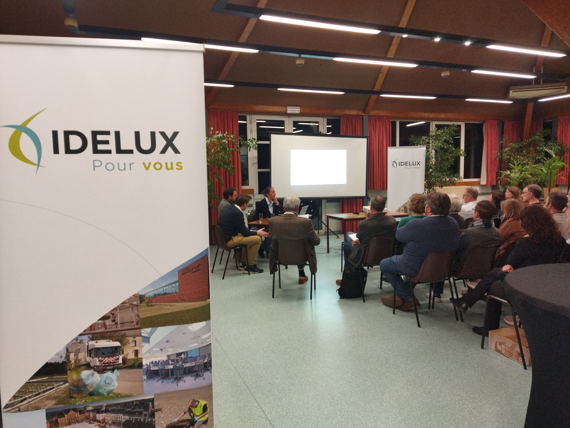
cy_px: 214
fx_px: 445
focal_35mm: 27
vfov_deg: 51.4
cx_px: 285
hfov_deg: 65.3
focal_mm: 4.71
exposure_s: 1/50
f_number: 1.79
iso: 185
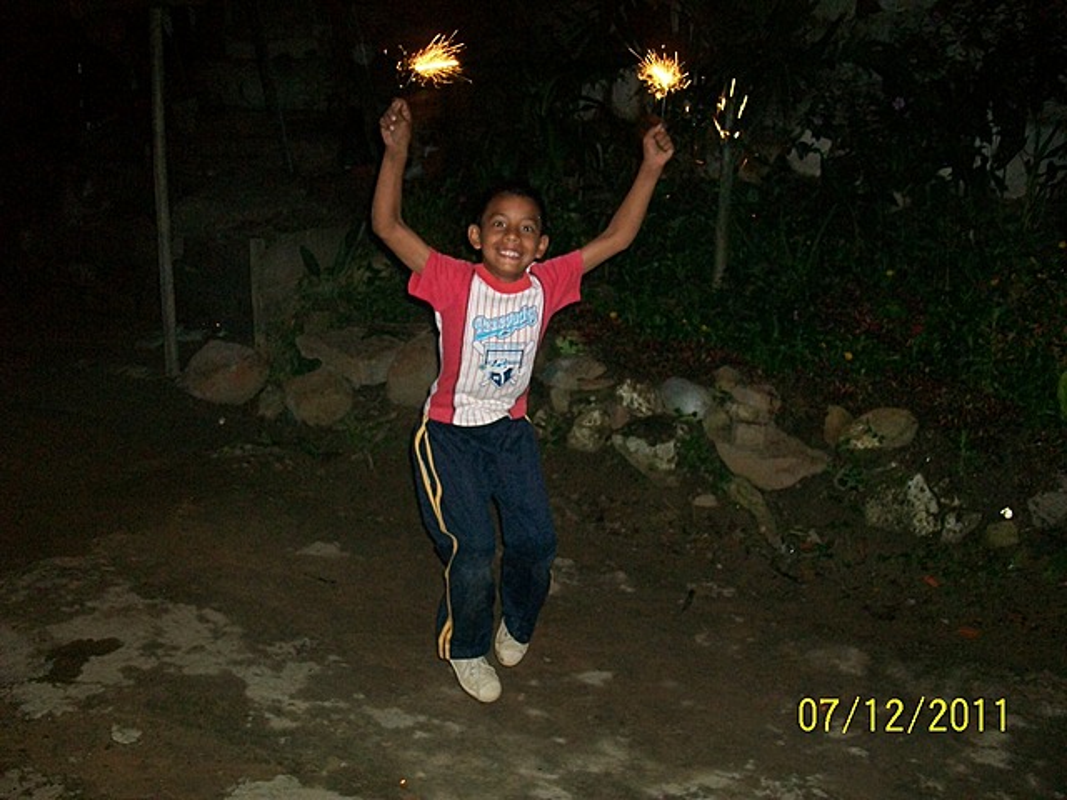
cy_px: 400
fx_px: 1048
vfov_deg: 41.8
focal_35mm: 34
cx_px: 534
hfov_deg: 54.0
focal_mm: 5.7
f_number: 2.8
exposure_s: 1/60
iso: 160
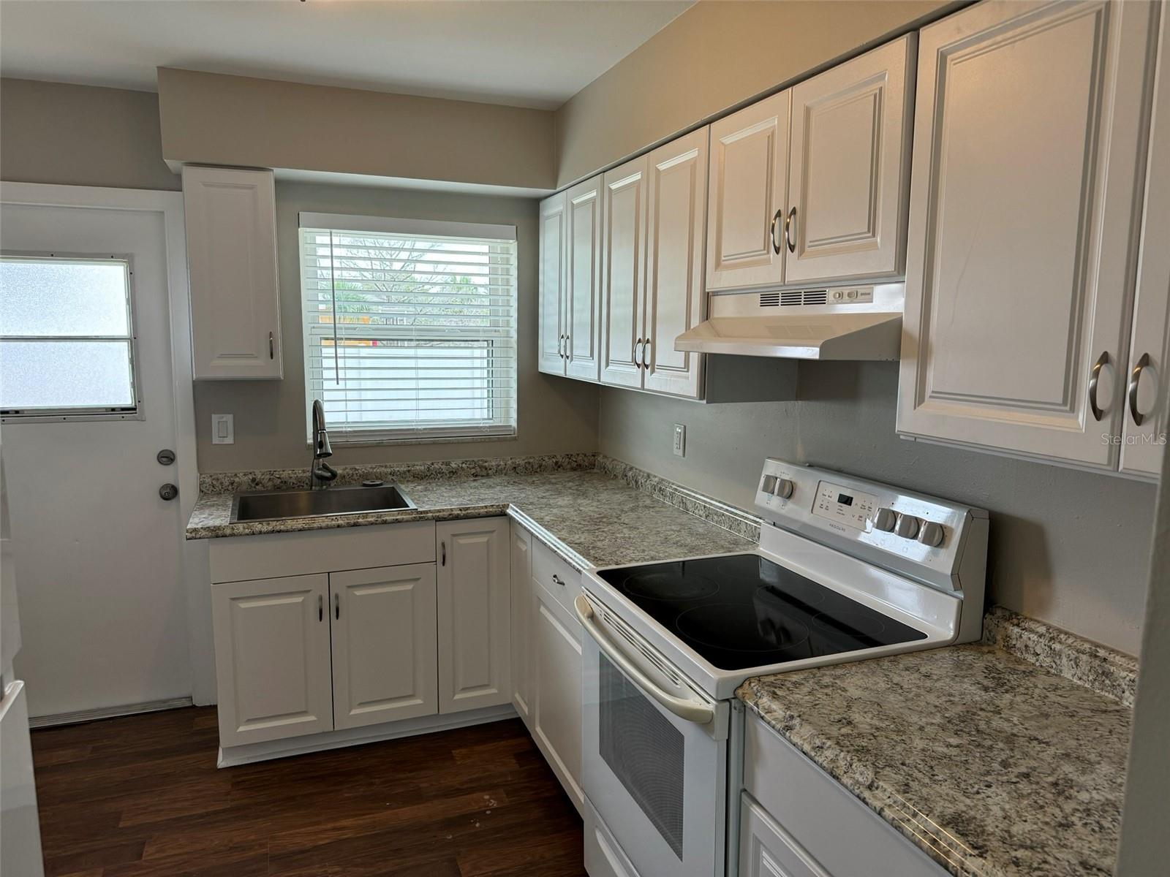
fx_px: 811
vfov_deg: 56.8
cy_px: 438
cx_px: 585
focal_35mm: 24
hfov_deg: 71.6
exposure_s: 1/120
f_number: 1.78
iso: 100
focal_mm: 6.76
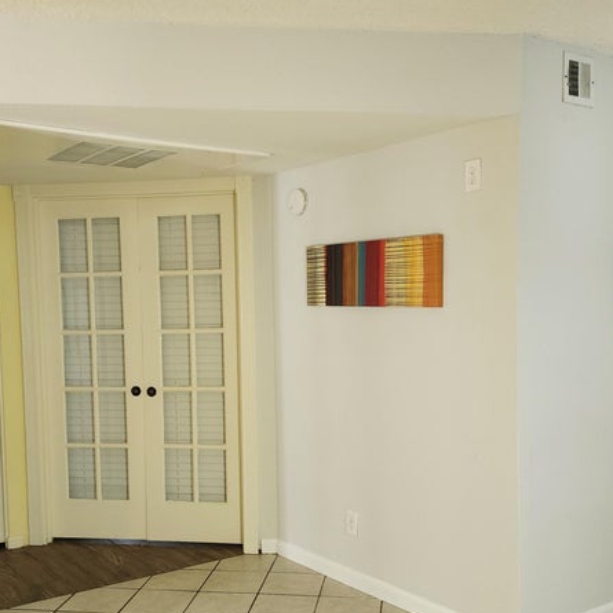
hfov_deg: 42.8
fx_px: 781
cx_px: 311
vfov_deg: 42.6
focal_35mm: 39
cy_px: 366
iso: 80
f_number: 1.8
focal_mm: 6.4
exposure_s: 1/60.2
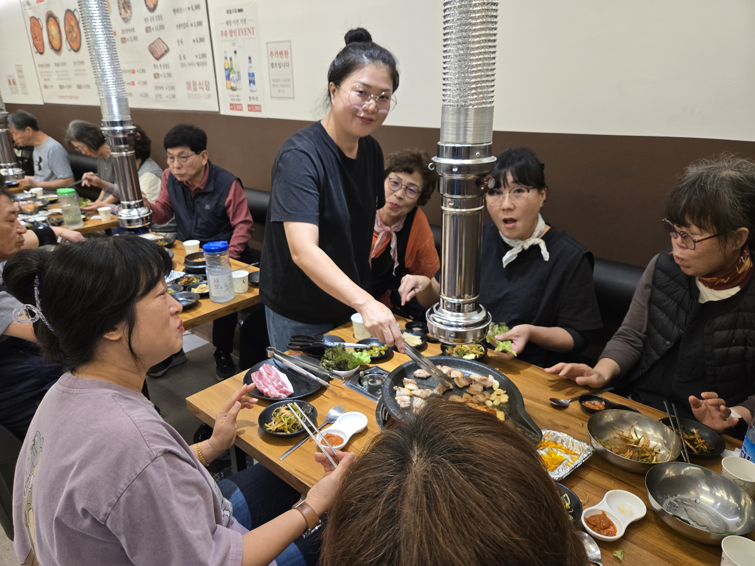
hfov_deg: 73.9
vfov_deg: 58.9
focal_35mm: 23
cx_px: 378
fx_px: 502
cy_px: 283
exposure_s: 1/120
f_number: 1.8
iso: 200
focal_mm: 5.4
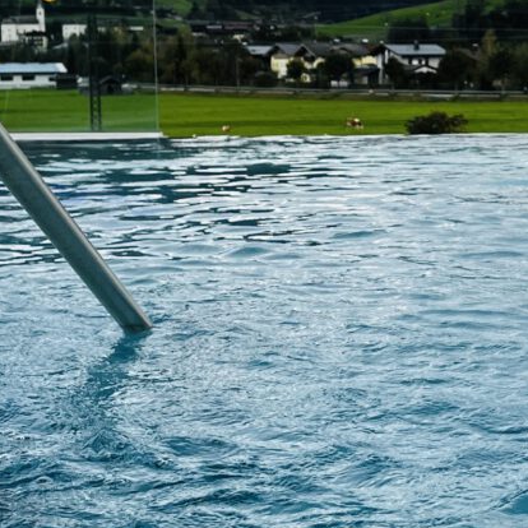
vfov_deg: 26.0
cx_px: 389
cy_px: 109
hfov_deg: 26.2
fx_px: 1122
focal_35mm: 65
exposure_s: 1/571
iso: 50
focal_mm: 5.1
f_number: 1.6
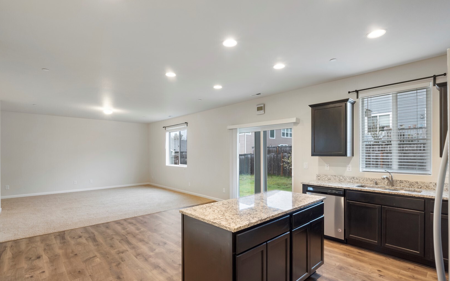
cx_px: 218
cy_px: 147
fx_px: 224
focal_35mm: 18
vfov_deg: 64.2
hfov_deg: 90.2
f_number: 9
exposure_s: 1/13
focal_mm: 11.5
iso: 400
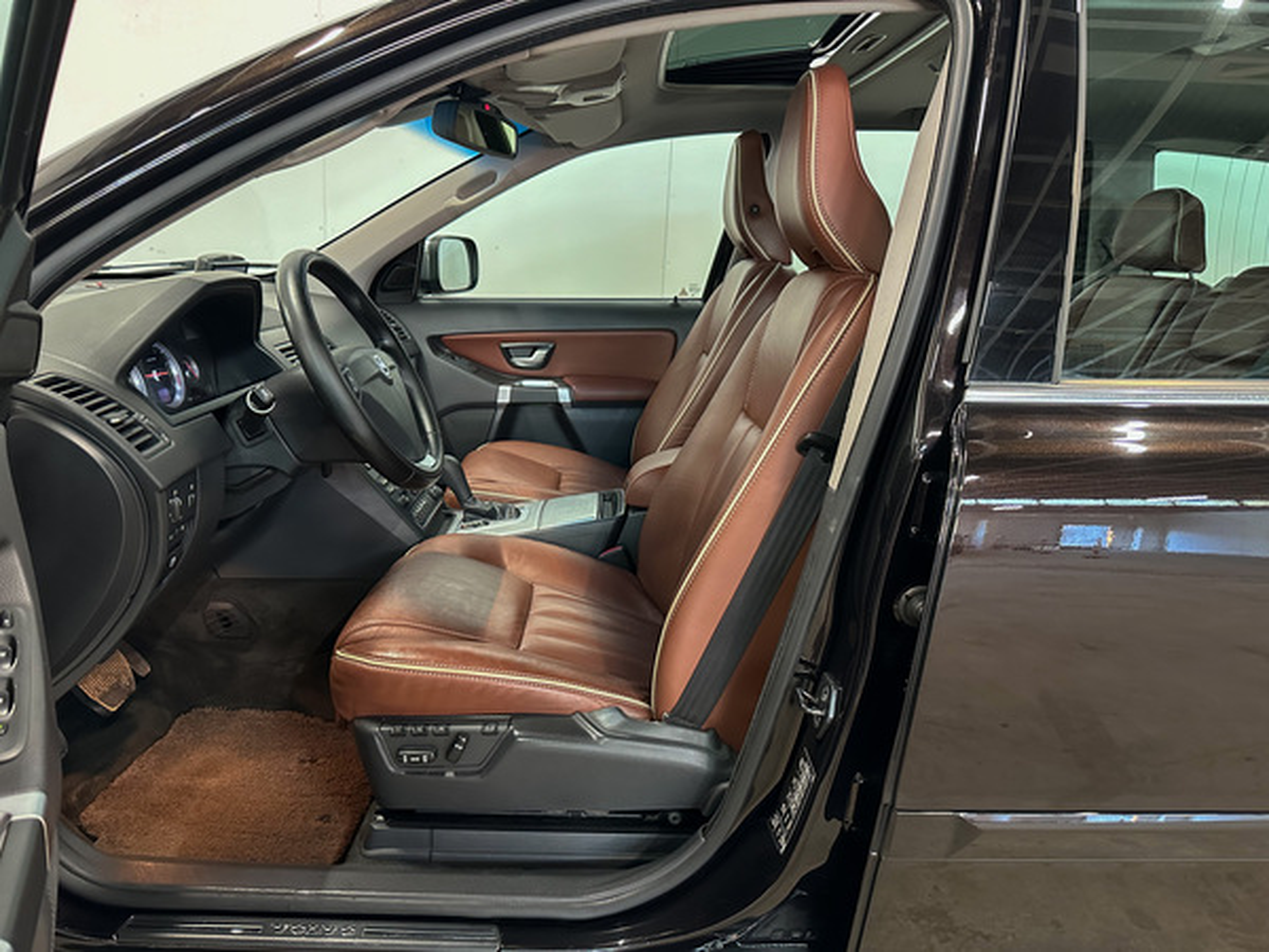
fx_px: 880
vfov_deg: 56.8
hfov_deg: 71.6
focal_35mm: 24
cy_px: 476
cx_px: 634
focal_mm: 6.86
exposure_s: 1/33
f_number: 1.78
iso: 640
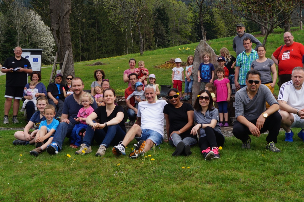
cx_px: 179
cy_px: 72
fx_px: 397
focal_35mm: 47
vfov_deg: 28.5
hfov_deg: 41.8
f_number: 8
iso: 100
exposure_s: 1/125
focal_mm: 20
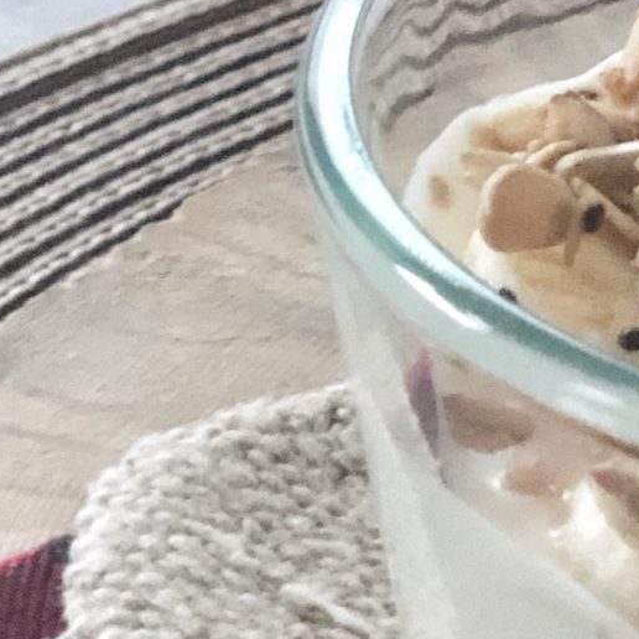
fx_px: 4762
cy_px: 332
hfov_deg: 7.4
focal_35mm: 228
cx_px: 1170
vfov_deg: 7.7
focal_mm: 6
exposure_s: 1/11
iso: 160
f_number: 2.4
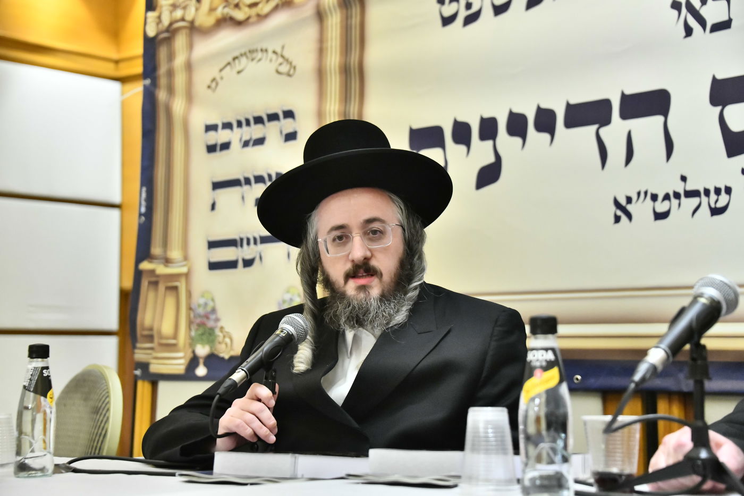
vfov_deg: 18.9
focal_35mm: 72
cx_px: 372
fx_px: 1488
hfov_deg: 28.1
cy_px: 248
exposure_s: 1/80
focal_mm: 72
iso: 5000
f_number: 5
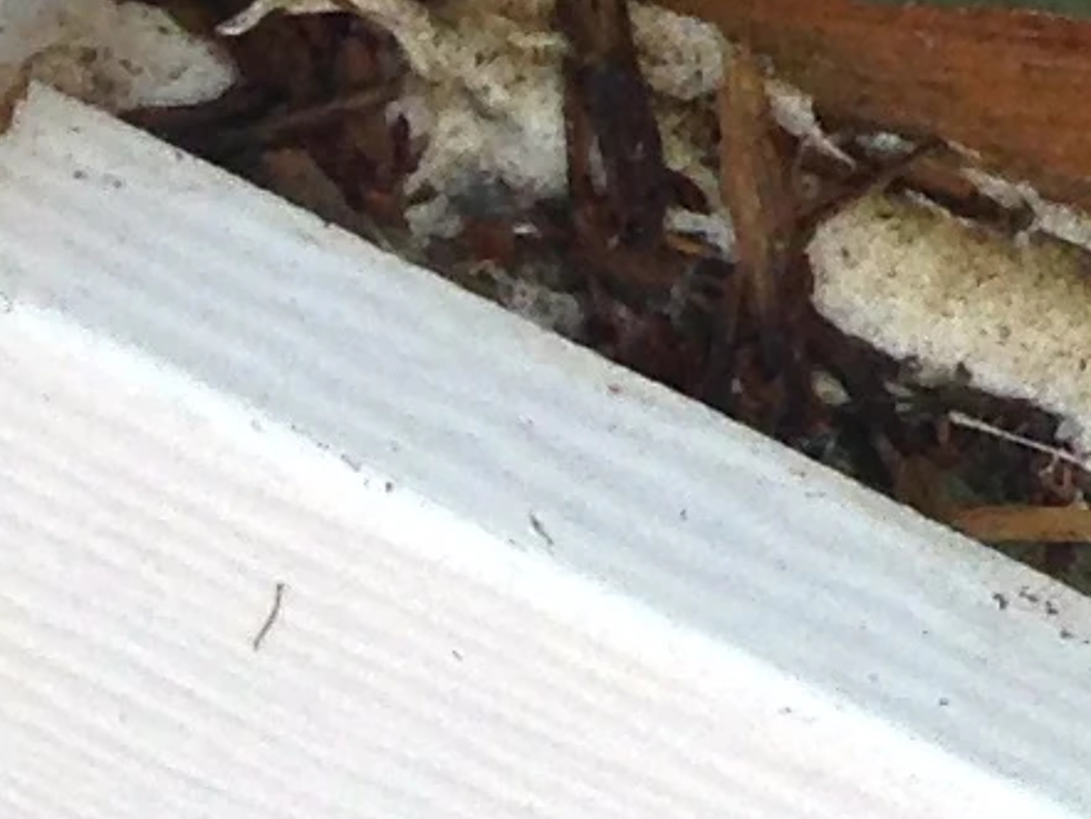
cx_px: 3325
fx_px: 7692
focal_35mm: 244
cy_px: -1071
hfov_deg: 7.2
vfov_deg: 5.9
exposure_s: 1/472
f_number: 2.4
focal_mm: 4.12
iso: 50
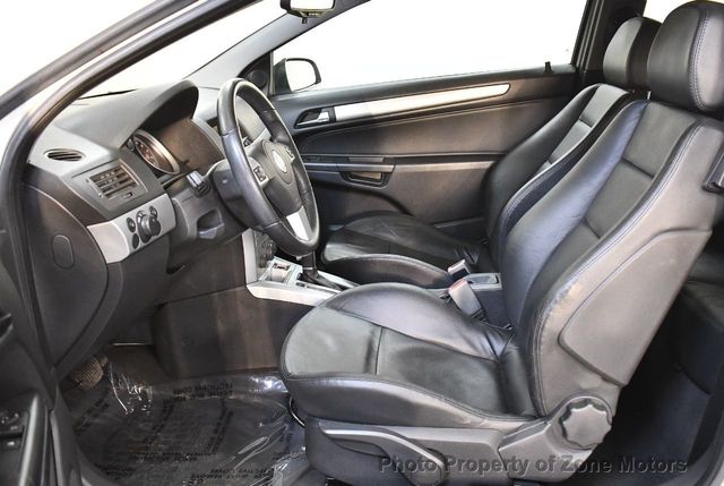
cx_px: 362
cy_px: 243
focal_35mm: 36
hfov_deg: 53.1
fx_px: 725
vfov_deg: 37.0
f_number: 3.5
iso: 2800
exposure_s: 1/125
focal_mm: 18
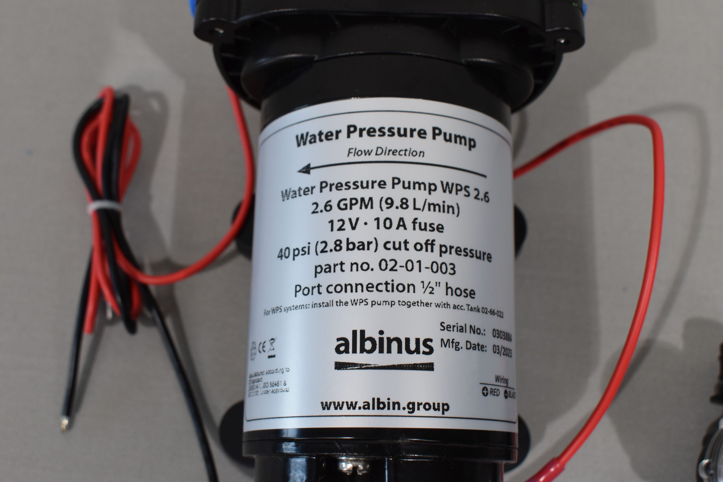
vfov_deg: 28.9
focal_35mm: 46
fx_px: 934
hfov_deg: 42.3
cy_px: 241
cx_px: 362
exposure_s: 1/60
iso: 400
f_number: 8
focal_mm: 31
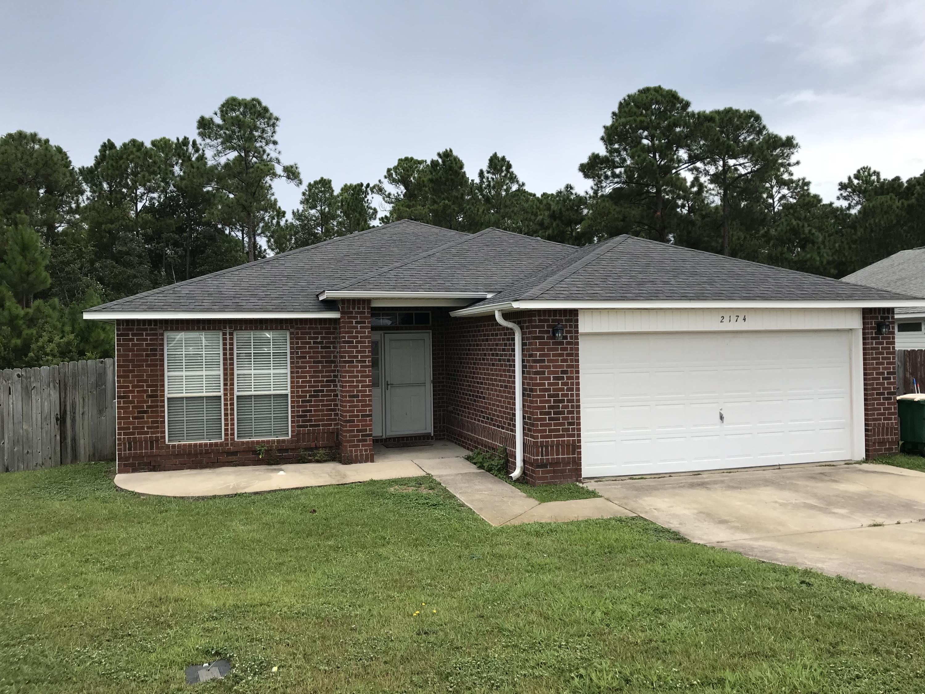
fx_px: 748
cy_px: 347
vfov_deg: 49.7
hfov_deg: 63.4
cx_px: 462
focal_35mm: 28
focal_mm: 3.99
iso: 20
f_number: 1.8
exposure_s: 1/1473
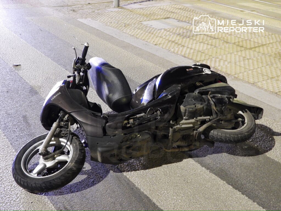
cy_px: 106
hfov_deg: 40.4
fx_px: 382
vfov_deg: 30.9
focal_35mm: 47
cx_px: 140
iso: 800
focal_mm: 8.5
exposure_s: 1/5
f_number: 3.2
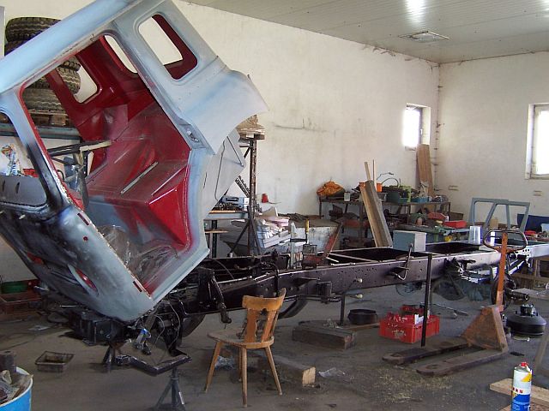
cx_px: 274
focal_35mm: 35
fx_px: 555
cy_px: 206
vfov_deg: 40.7
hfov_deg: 52.6
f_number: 2.8
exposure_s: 1/30
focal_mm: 5.6
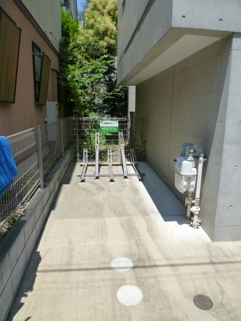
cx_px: 120
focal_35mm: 25
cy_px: 160
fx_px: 232
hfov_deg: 54.9
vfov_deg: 69.4
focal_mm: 4.5
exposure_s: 1/500
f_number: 4
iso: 125
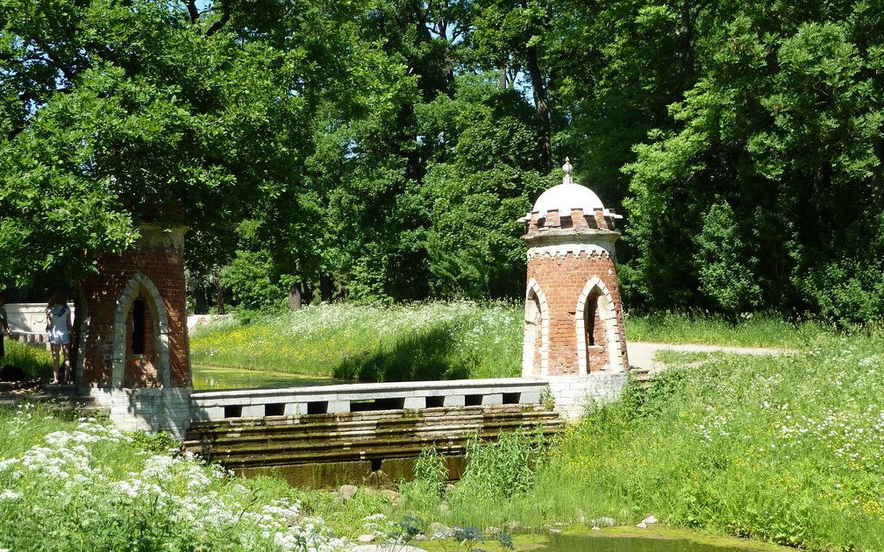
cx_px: 446
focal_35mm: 56
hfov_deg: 36.3
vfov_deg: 23.1
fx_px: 1349
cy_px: 272
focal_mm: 8.5
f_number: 3.8
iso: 80
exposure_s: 1/250
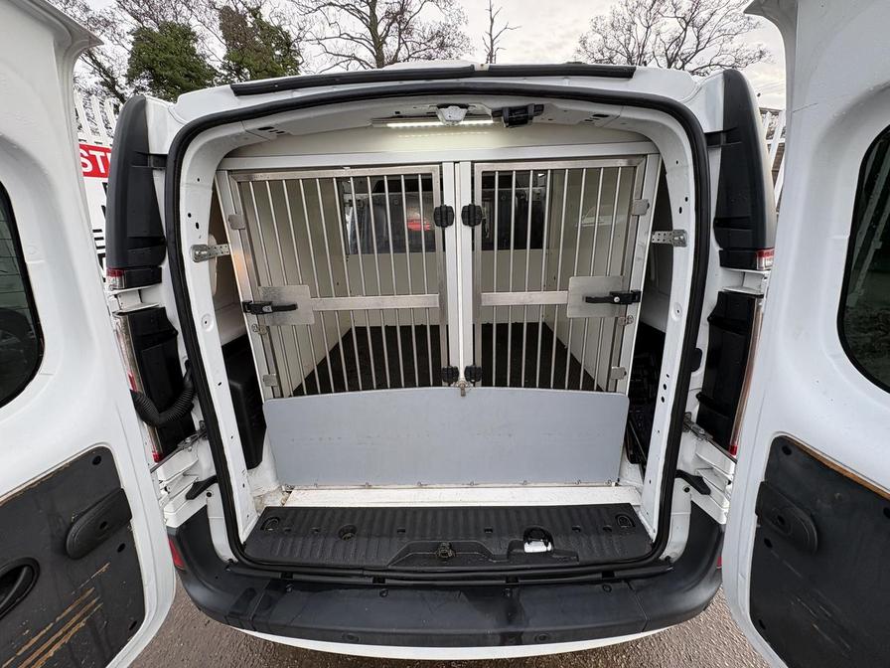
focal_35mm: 14
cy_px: 334
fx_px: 360
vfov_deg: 85.7
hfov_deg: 102.1
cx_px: 445
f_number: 2.2
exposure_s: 1/99
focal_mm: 2.22
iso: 50
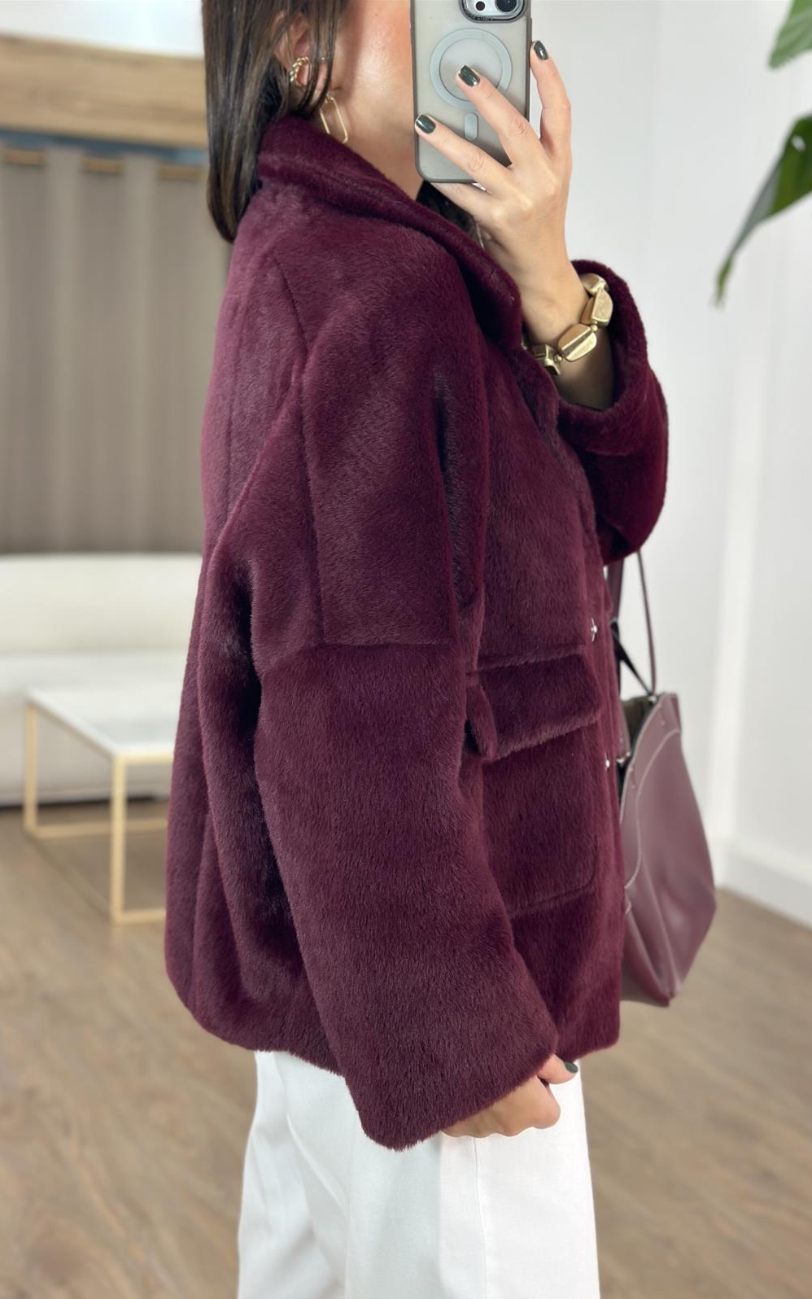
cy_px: 650
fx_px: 1805
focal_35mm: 51
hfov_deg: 25.3
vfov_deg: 39.6
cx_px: 370
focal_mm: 6.86
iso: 80
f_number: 1.78
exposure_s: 1/141
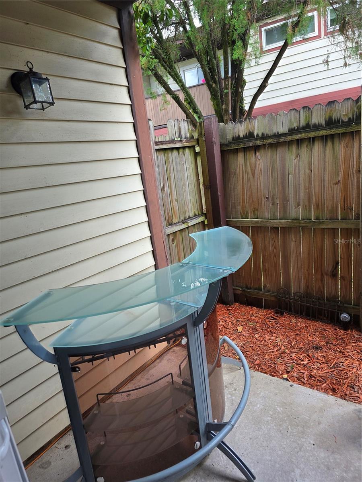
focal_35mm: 23
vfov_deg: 73.9
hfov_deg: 58.9
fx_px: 321
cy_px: 241
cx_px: 181
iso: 32
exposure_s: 1/120
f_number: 1.7
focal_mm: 6.3
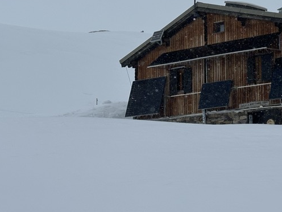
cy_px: 58
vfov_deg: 14.9
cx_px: 289
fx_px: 807
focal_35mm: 99
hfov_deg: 19.2
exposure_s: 1/18868
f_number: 1.78
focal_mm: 6.86
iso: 64
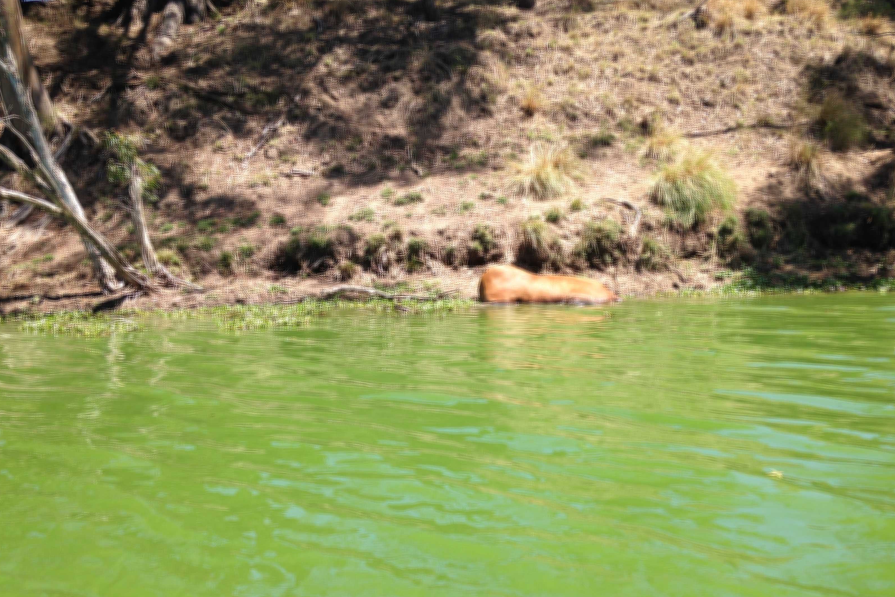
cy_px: 331
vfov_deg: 37.8
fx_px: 870
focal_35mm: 35
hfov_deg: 54.4
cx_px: 449
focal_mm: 4.12
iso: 50
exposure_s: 1/678
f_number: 2.4
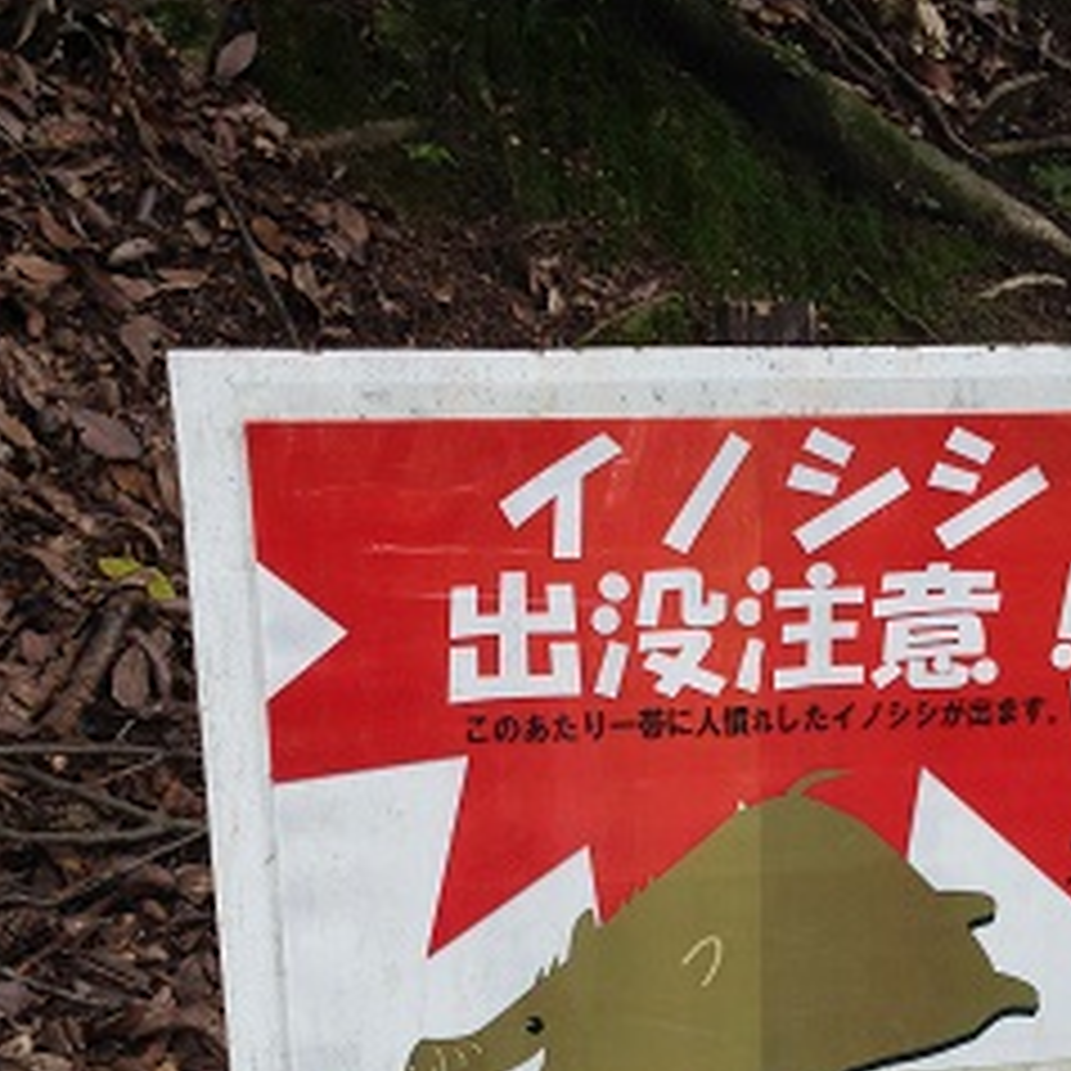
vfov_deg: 27.3
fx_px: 2100
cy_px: 1017
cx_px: 720
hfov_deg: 28.4
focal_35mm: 60
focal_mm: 4.12
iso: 50
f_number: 2.4
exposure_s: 1/120
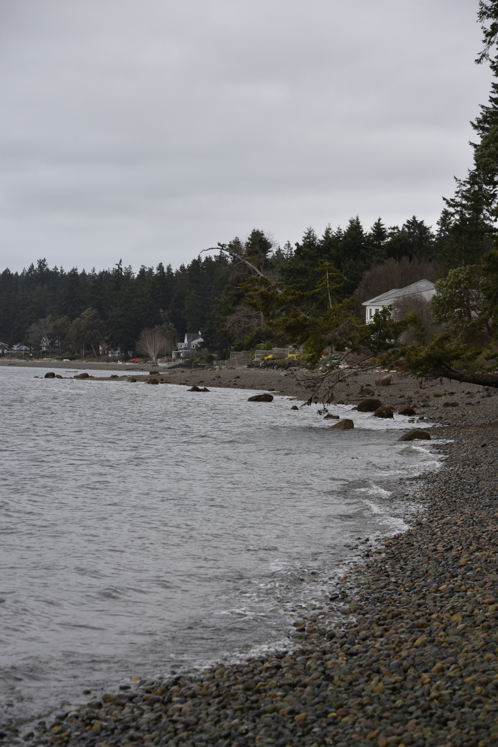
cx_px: 249
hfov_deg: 13.7
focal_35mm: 100
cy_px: 374
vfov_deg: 20.4
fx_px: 2074
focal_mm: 100
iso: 100
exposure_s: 1/200
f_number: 6.3
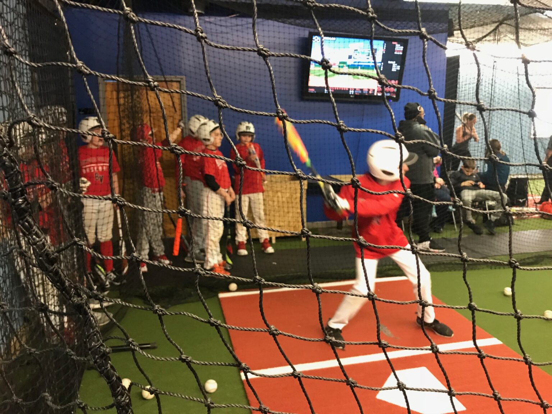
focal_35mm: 28
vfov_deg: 49.7
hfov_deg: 63.4
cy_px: 207
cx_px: 276
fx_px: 446
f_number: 1.8
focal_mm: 3.99
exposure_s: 1/11
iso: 100
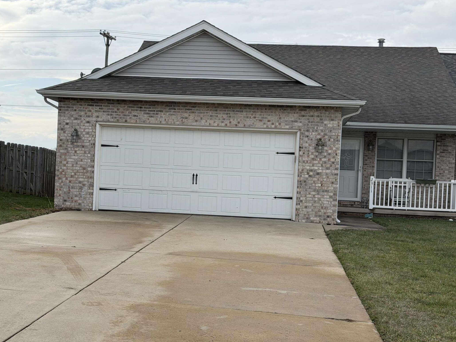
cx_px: 195
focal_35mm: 60
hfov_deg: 32.1
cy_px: 194
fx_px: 790
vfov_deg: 24.4
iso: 100
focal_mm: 6.76
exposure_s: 1/2976
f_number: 1.78
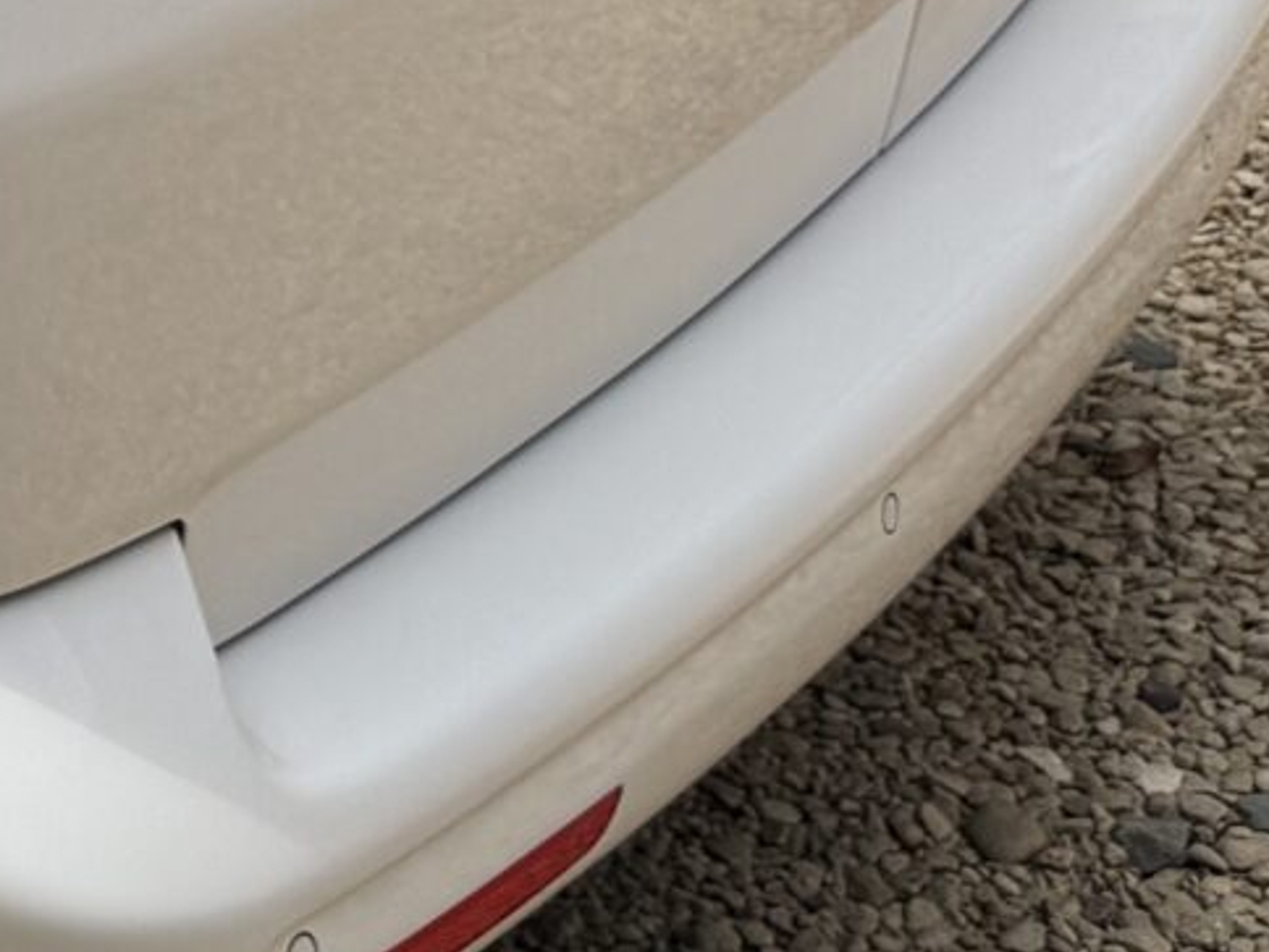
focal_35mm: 127
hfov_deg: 13.4
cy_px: -1185
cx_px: -1238
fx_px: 4656
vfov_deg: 10.4
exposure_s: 1/4950
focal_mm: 6.76
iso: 80
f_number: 1.78
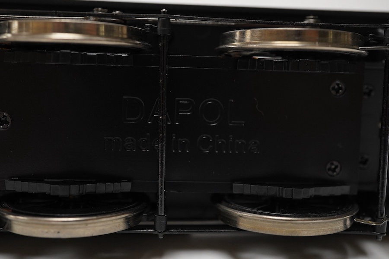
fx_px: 486
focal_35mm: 45
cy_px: 130
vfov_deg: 29.9
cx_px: 194
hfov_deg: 43.6
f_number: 9
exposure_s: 1/125
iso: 1250
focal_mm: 30
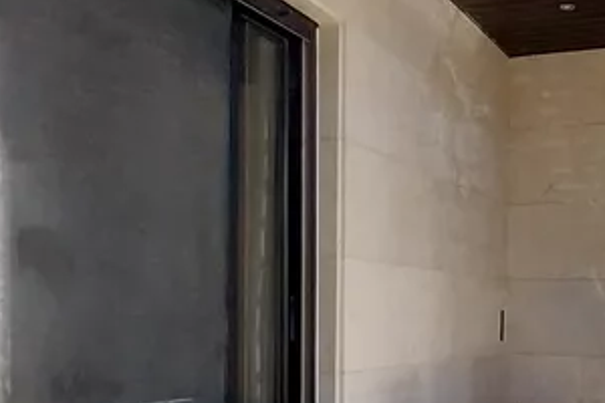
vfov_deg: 31.0
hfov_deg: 42.1
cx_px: 560
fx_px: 706
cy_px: 332
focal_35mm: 42
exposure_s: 1/442
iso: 64
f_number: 2.2
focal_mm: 1.3
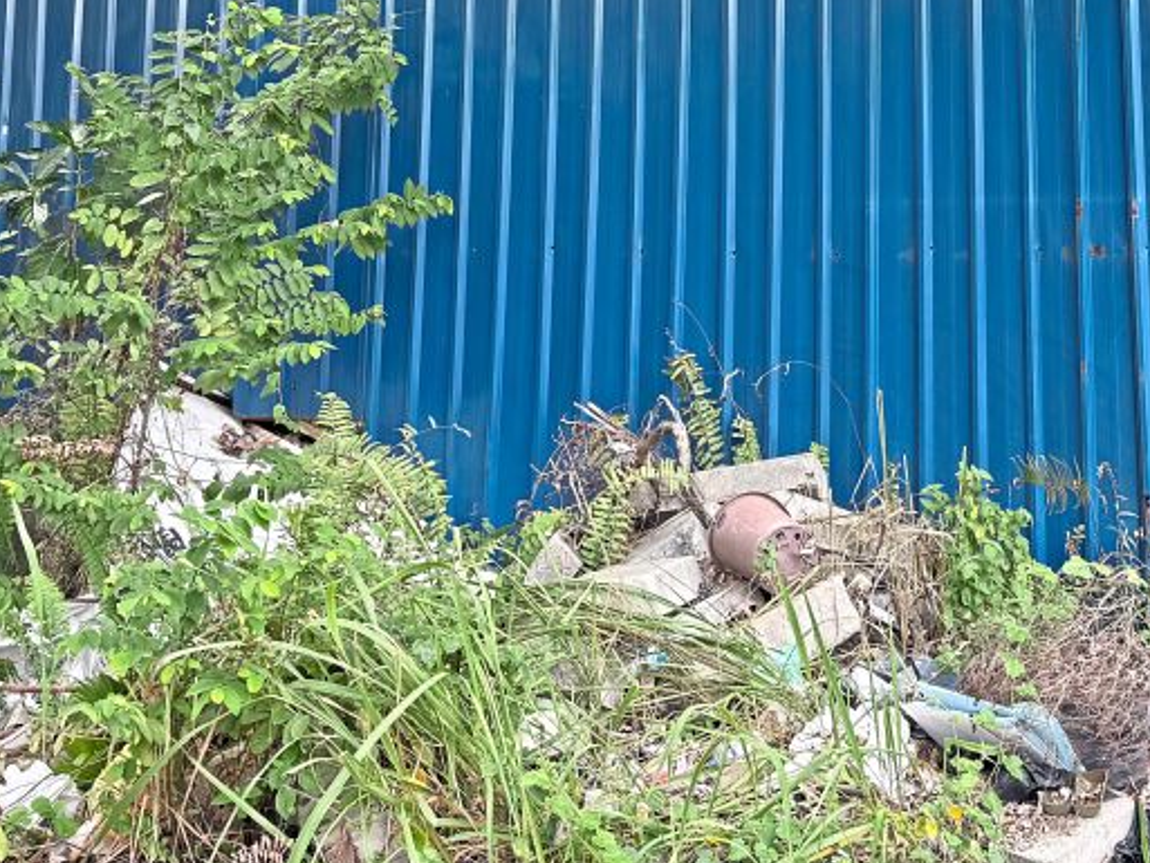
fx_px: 1927
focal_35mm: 58
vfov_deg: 24.0
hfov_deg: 32.5
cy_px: -20
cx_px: 874
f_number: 1.78
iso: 80
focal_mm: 6.76
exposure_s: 1/499
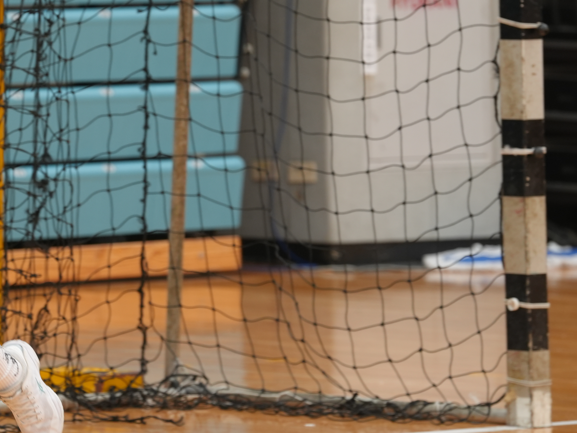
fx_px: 8001
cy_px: 159
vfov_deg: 3.1
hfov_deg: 4.1
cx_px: 43
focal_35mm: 480
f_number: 4.5
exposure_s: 1/400
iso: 640
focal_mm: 200
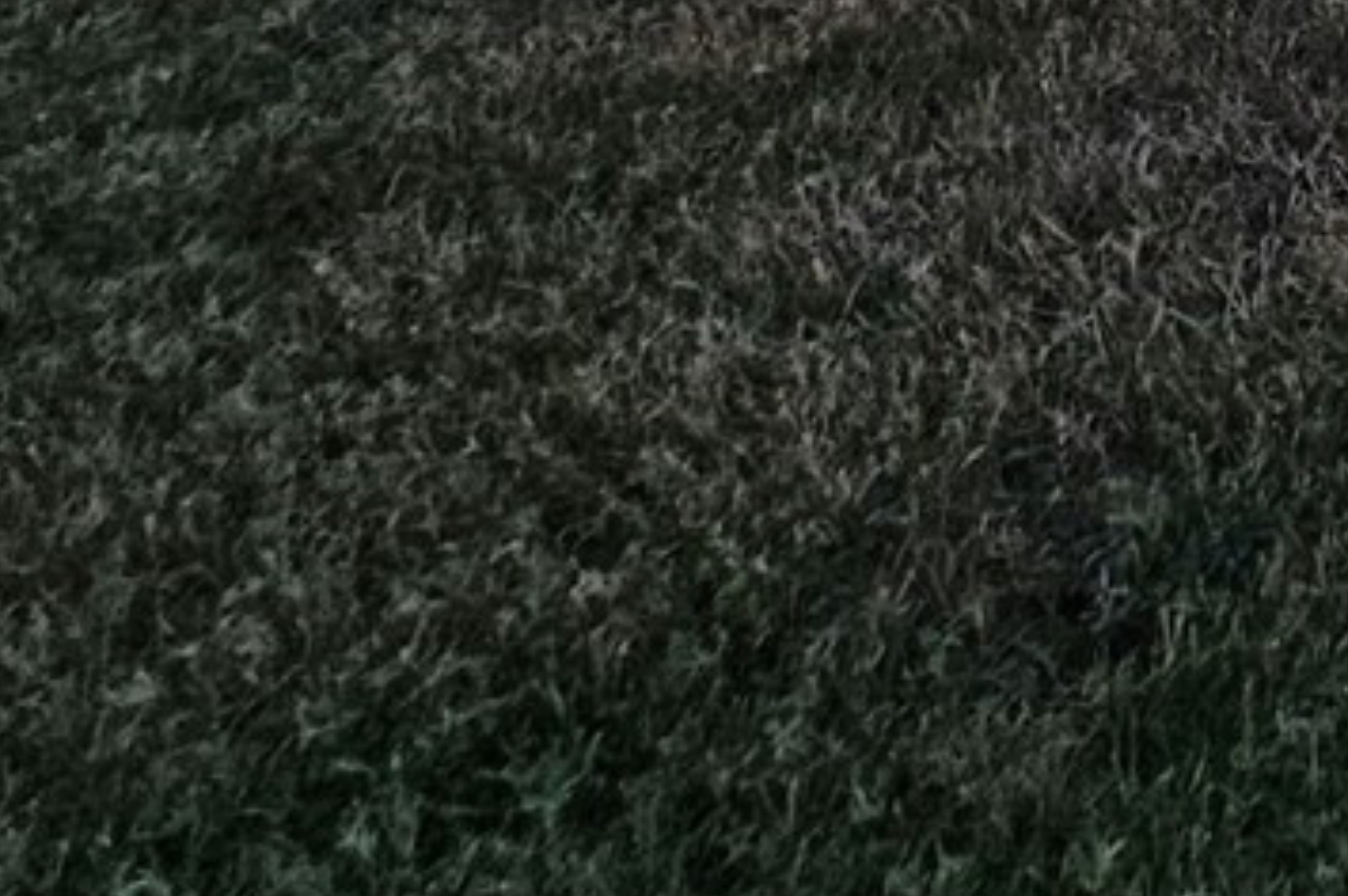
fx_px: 2282
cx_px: 2510
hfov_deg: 20.7
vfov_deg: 14.1
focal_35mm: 61
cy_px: -1329
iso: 50
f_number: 2.2
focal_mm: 2.2
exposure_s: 1/2715
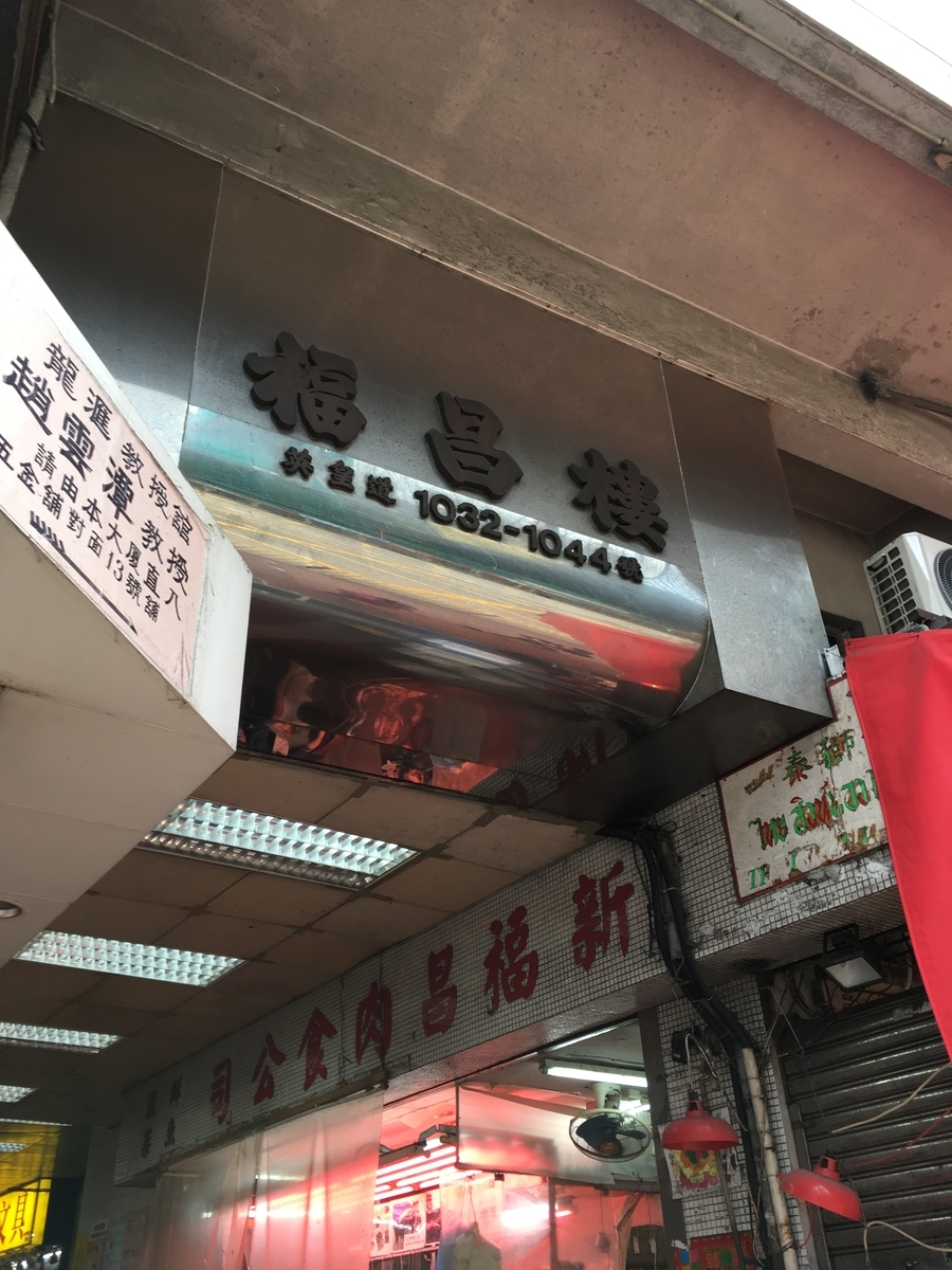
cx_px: 476
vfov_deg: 61.7
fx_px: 1063
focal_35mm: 29
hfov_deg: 48.2
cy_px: 635
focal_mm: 4.15
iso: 32
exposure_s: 1/50
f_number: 2.2
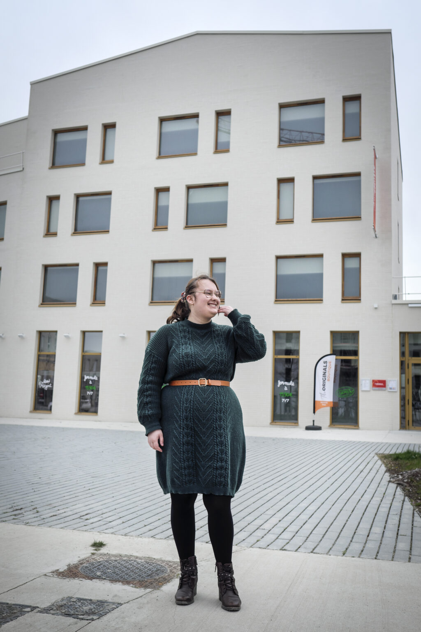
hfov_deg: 37.9
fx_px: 614
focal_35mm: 35
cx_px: 210
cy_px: 316
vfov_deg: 54.4
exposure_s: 1/1100
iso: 400
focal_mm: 23
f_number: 4.5
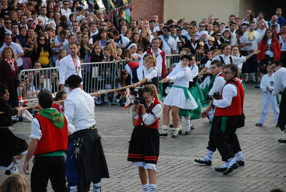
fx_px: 1612
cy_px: 96
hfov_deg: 10.1
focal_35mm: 202
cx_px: 143
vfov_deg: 6.8
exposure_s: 1/200
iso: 400
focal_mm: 135
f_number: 5.6
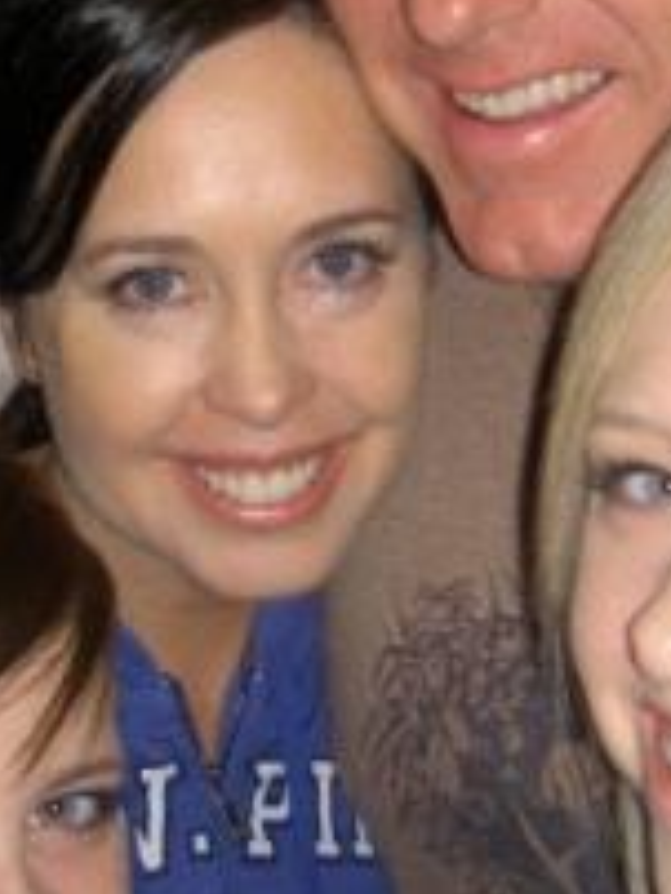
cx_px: 311
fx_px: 2246
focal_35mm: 87
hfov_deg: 17.0
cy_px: 271
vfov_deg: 22.4
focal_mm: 8
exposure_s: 1/60
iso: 100
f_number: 2.8
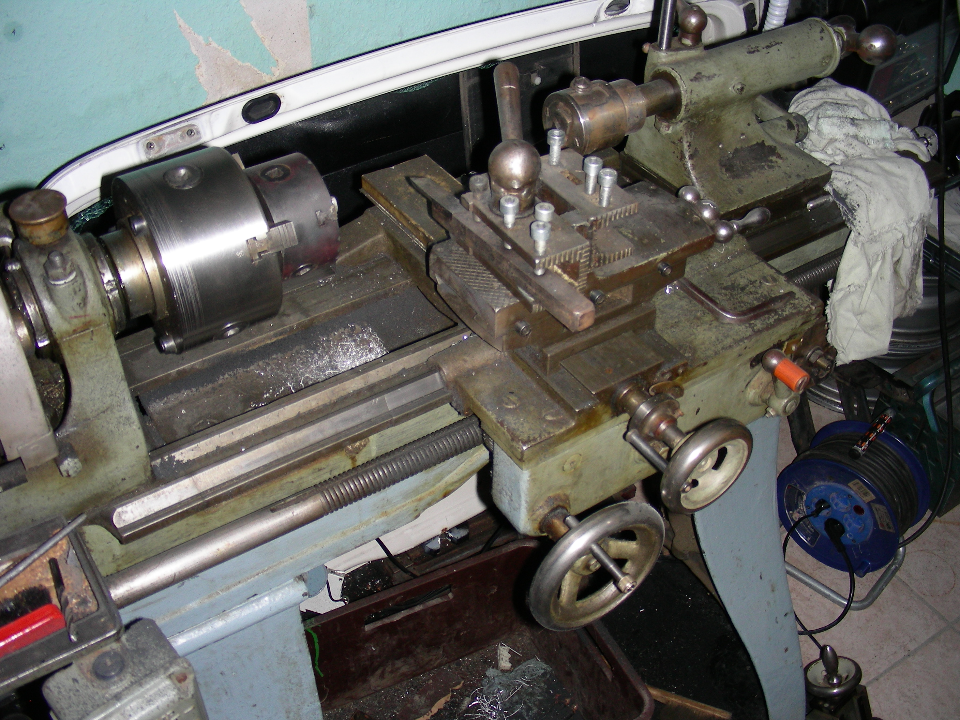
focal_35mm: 38
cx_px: 480
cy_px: 360
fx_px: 1054
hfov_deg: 49.0
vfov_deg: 37.7
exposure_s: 1/60.1
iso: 50
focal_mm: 6.3
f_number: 3.5
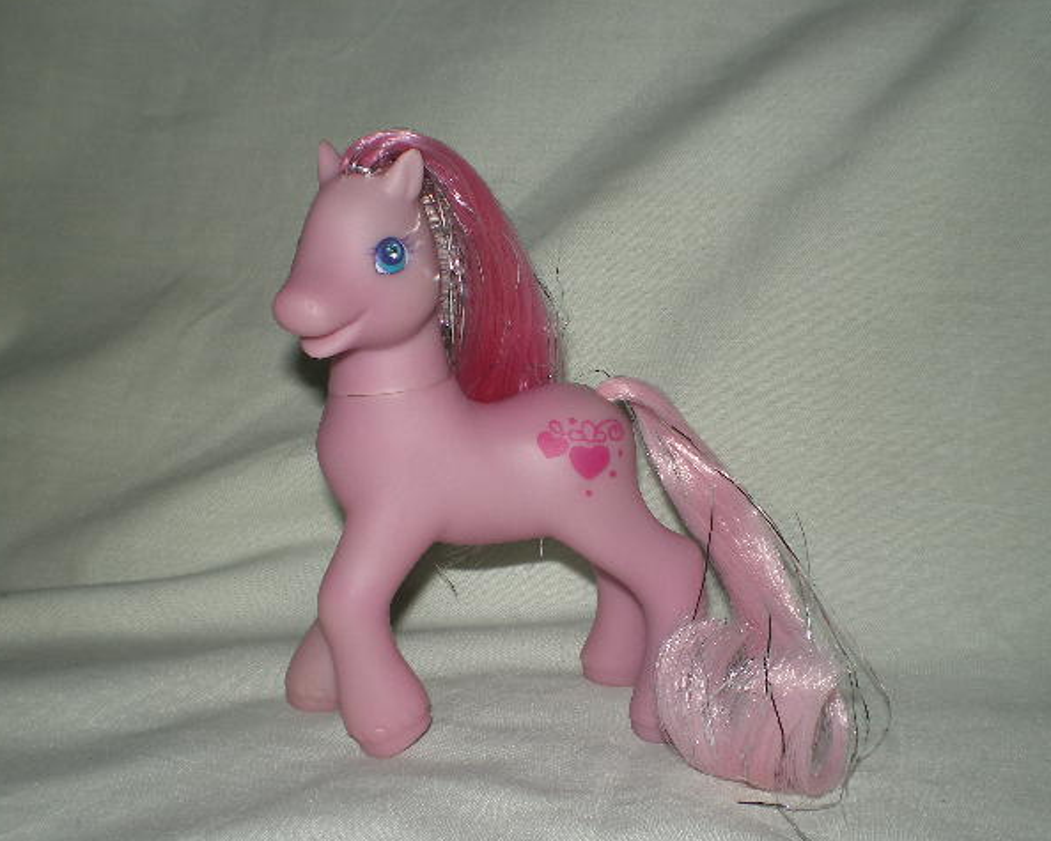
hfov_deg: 45.8
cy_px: 420
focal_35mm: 40
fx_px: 1245
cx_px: 518
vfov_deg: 37.4
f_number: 4.6
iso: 64
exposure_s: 1/30
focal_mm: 6.3
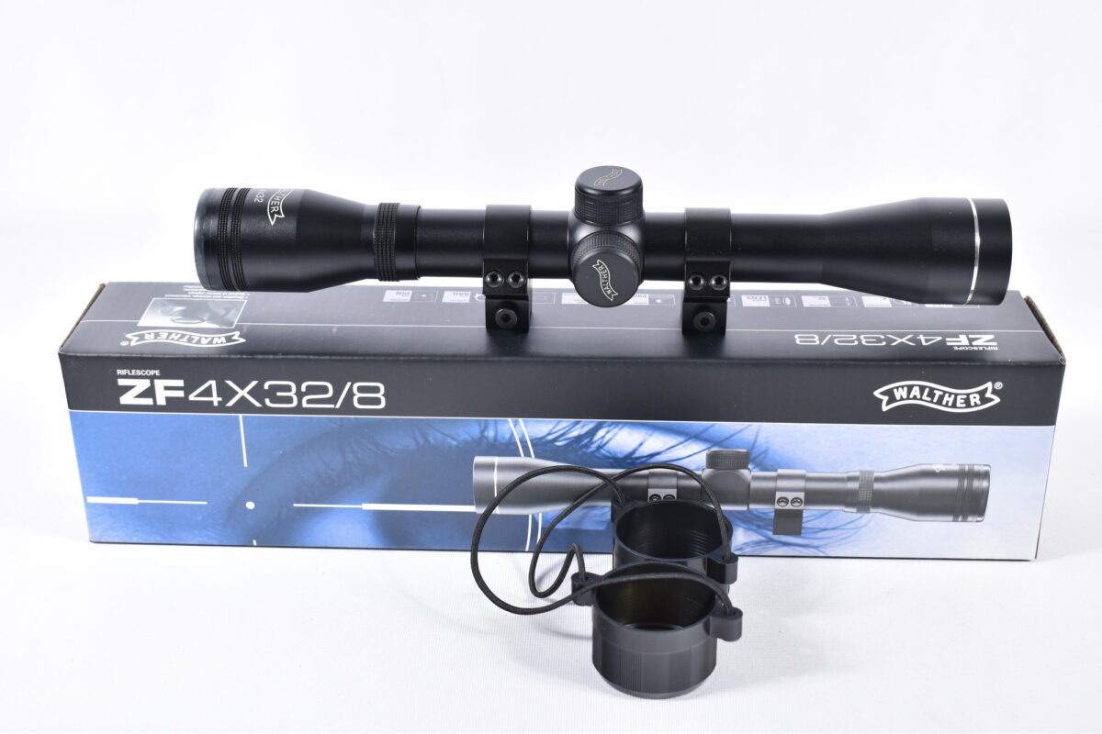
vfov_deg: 26.5
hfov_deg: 38.9
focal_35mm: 51
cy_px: 367
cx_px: 551
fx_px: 1561
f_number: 5
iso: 640
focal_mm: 34
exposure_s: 1/30
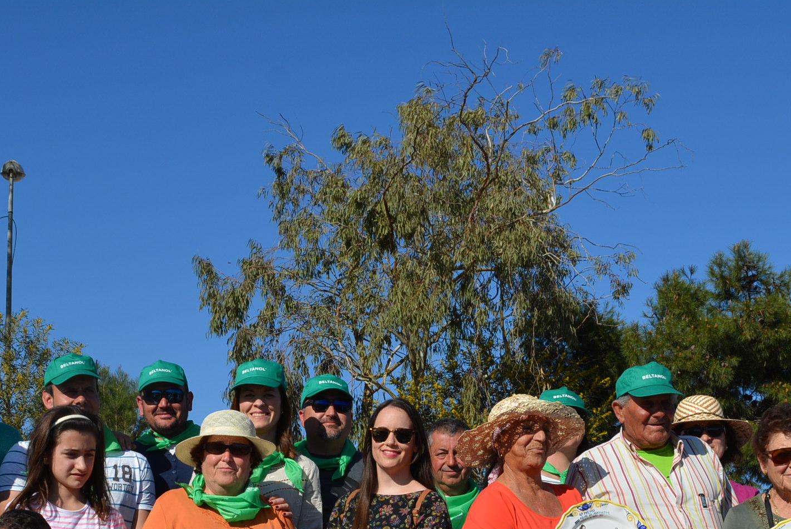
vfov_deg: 20.8
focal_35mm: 63
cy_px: 553
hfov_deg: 31.9
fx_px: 1385
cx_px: 418
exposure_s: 1/320
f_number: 9
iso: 100
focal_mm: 20
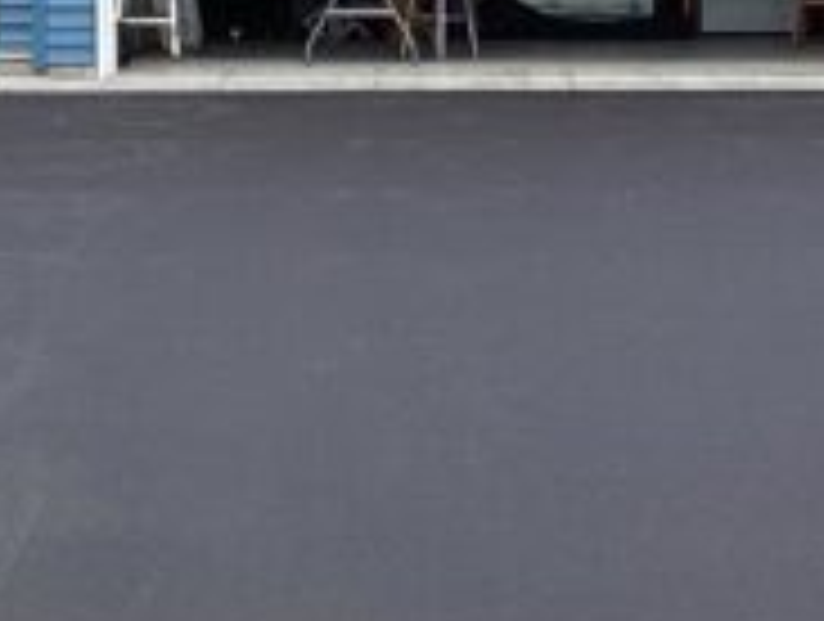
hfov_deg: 11.4
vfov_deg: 8.6
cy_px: 140
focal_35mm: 173
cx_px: 338
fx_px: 4126
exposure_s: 1/617
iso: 25
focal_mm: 3.3
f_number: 2.4
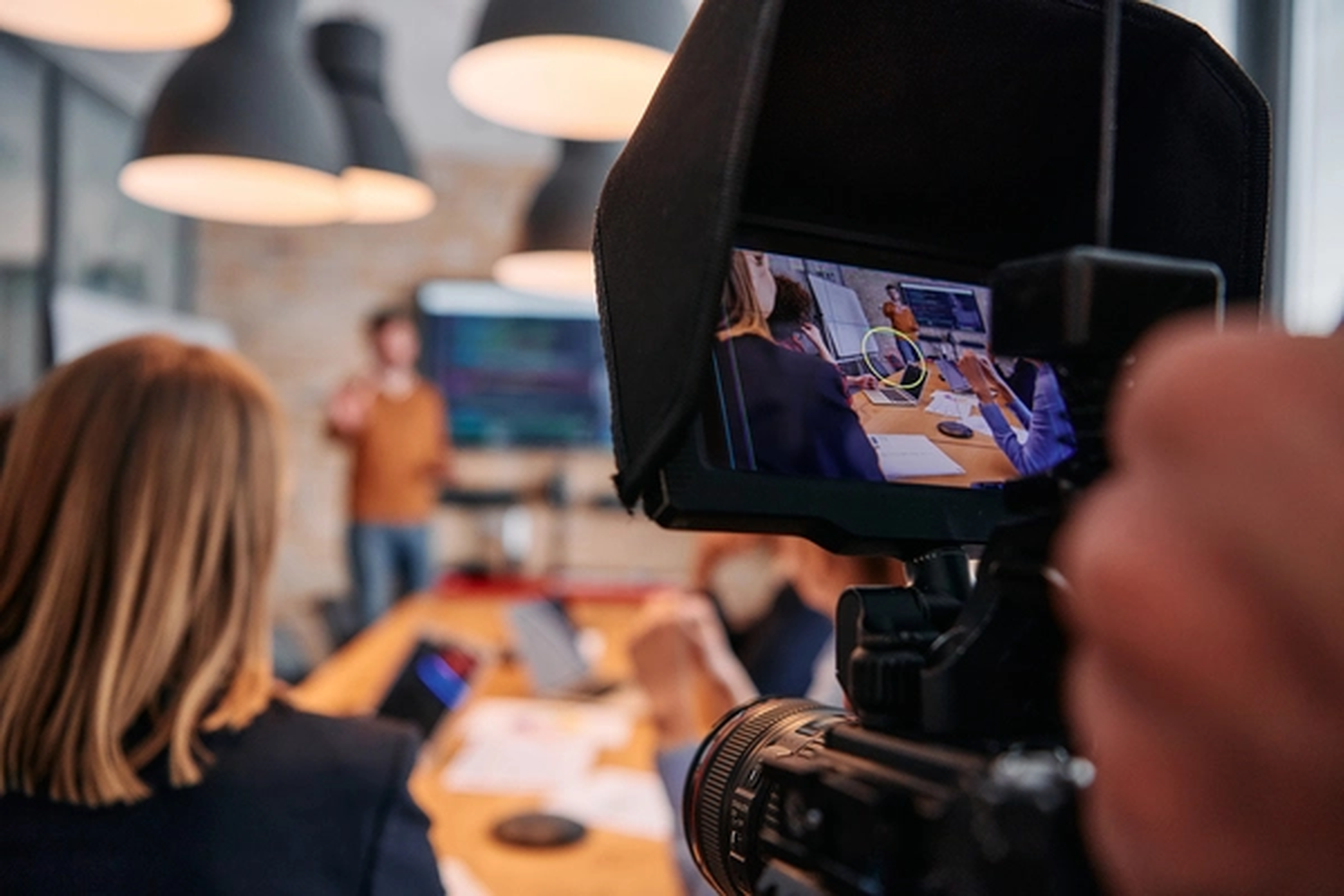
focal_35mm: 31
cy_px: 448
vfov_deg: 42.3
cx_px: 672
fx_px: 1157
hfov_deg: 60.3
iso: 800
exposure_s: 1/200
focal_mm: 31
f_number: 2.8
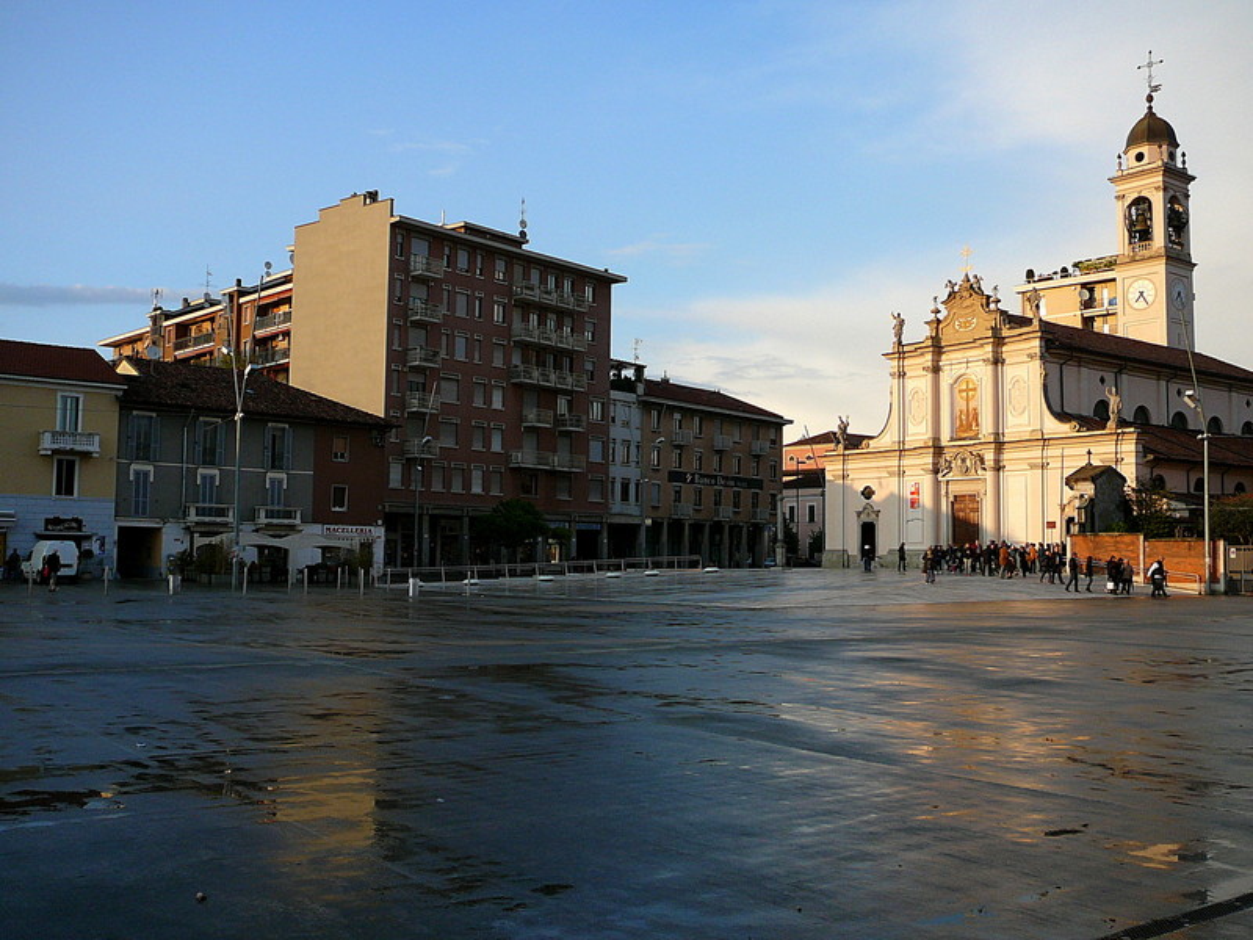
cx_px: 626
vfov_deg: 40.7
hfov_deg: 52.6
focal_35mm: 35
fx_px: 1267
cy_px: 470
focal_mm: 5.2
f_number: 2.8
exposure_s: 1/640
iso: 80
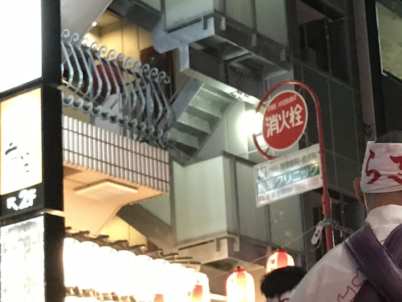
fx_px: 1150
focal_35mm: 99
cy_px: 232
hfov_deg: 19.2
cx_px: 414
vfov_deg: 14.9
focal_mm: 3.99
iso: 100
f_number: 1.8
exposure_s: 1/13
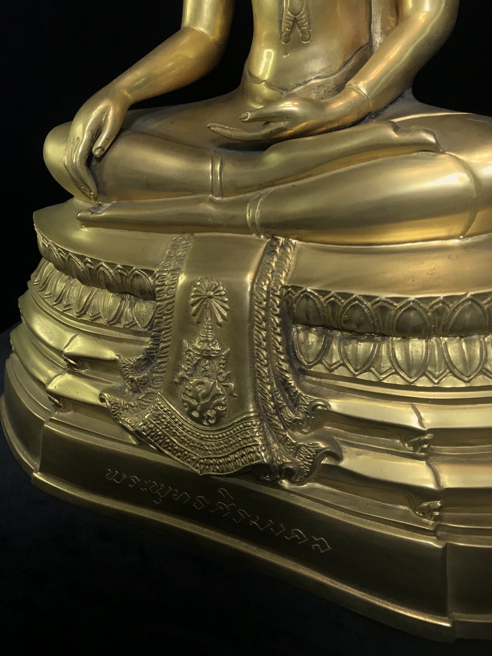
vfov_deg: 63.4
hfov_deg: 49.7
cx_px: 246
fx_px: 531
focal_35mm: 28
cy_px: 328
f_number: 1.8
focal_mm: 3.99
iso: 25
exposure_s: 1/33
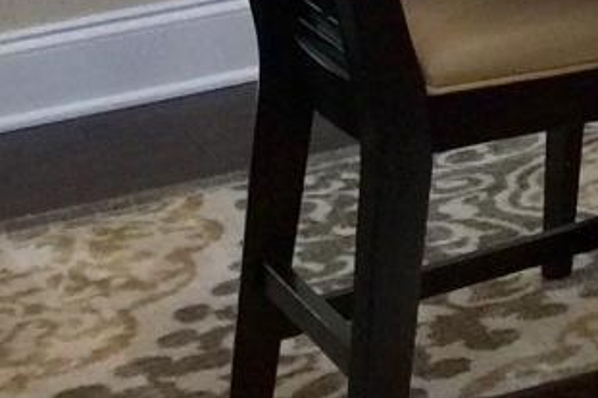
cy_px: -688
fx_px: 3221
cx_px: 1288
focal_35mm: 194
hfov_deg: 9.7
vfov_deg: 6.6
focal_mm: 4.15
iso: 32
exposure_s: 1/30
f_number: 2.2
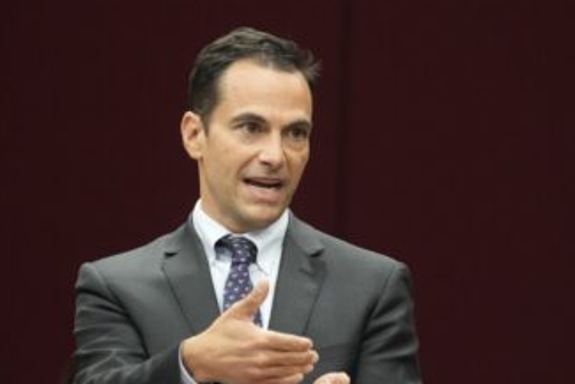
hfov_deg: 4.7
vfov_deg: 3.1
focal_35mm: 442
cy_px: 239
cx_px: 255
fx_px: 7063
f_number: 4
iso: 3200
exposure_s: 1/250
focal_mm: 228
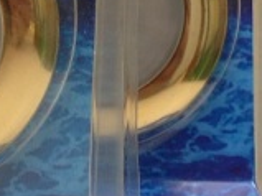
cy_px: -74
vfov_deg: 10.8
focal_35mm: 133
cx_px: -129
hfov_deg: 13.9
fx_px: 1006
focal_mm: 4.12
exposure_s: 1/20
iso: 64
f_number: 2.4
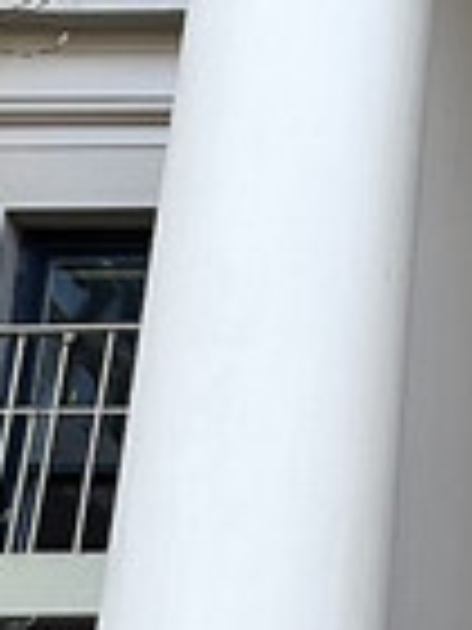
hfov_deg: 7.5
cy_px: 918
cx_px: 1429
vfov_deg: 11.1
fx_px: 3127
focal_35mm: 172
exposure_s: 1/256
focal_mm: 6.86
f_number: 1.78
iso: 80
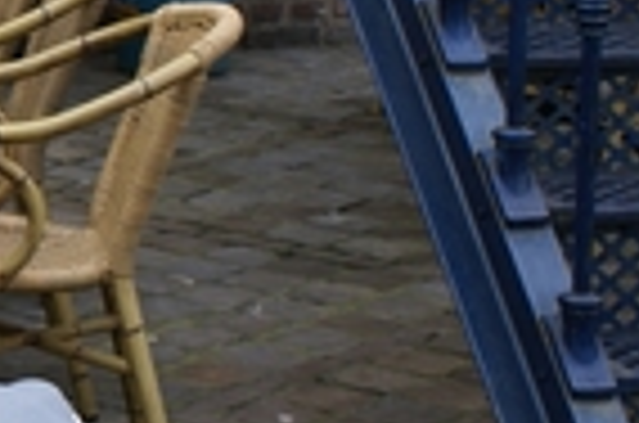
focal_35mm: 178
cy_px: 112
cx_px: -454
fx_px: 3152
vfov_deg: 7.7
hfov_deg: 10.9
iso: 100
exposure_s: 1/100
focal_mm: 28
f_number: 7.1
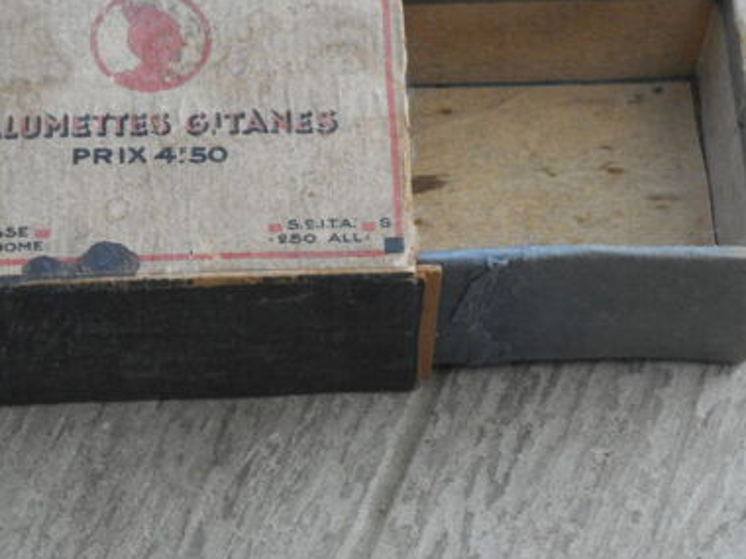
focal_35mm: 129
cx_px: 310
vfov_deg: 11.5
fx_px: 2780
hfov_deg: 15.3
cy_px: 239
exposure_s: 1/60
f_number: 5.8
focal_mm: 18.2
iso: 450
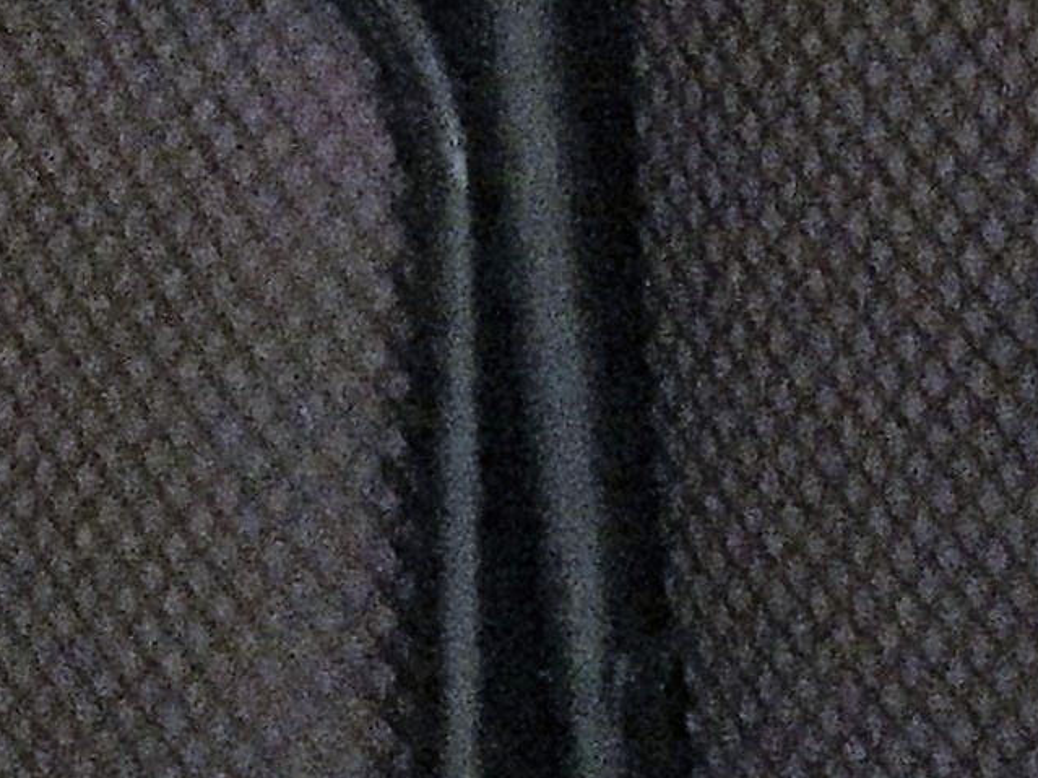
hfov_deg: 10.6
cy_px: 910
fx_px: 5486
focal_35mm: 183
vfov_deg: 8.0
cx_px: 1212
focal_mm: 4.15
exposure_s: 1/15
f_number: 2.2
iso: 2000
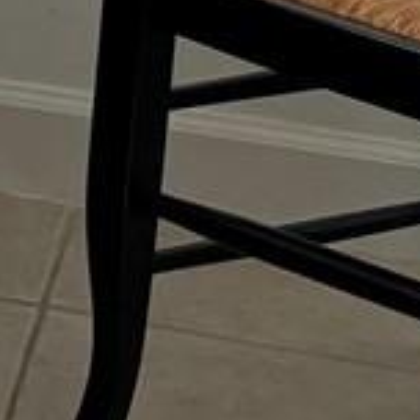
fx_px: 3322
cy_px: -390
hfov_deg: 5.8
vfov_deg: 7.0
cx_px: -1440
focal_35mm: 242
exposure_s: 1/73
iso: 125
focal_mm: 5.96
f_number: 1.6
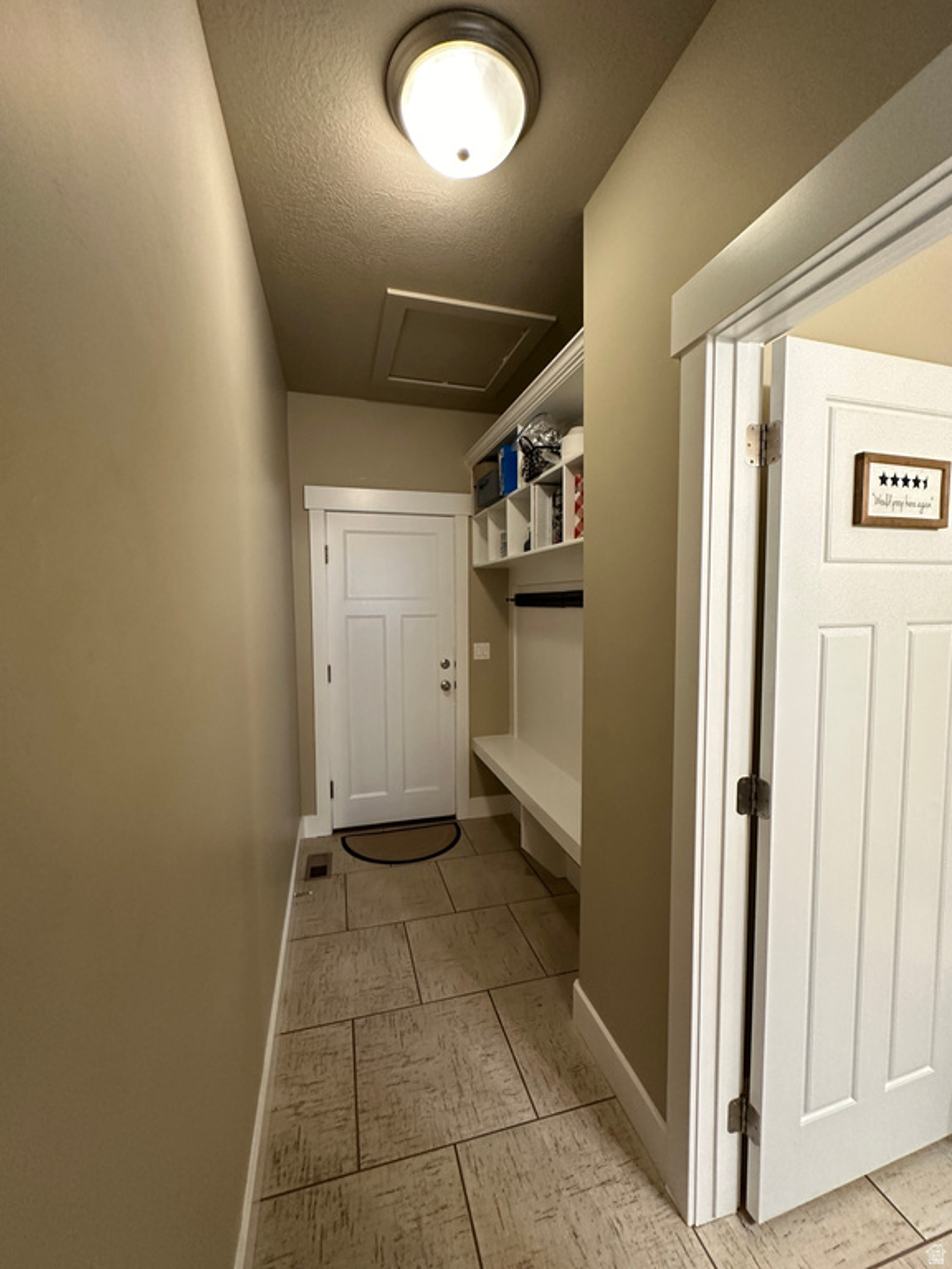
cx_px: 476
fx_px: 513
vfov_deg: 102.1
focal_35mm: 14
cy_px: 634
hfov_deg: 85.7
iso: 400
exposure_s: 1/60
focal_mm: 2.22
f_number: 2.2
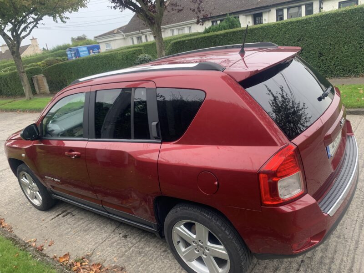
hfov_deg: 67.3
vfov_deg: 53.1
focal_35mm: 26
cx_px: 182
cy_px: 136
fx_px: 273
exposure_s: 1/122
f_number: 1.8
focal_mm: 4.25
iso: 25
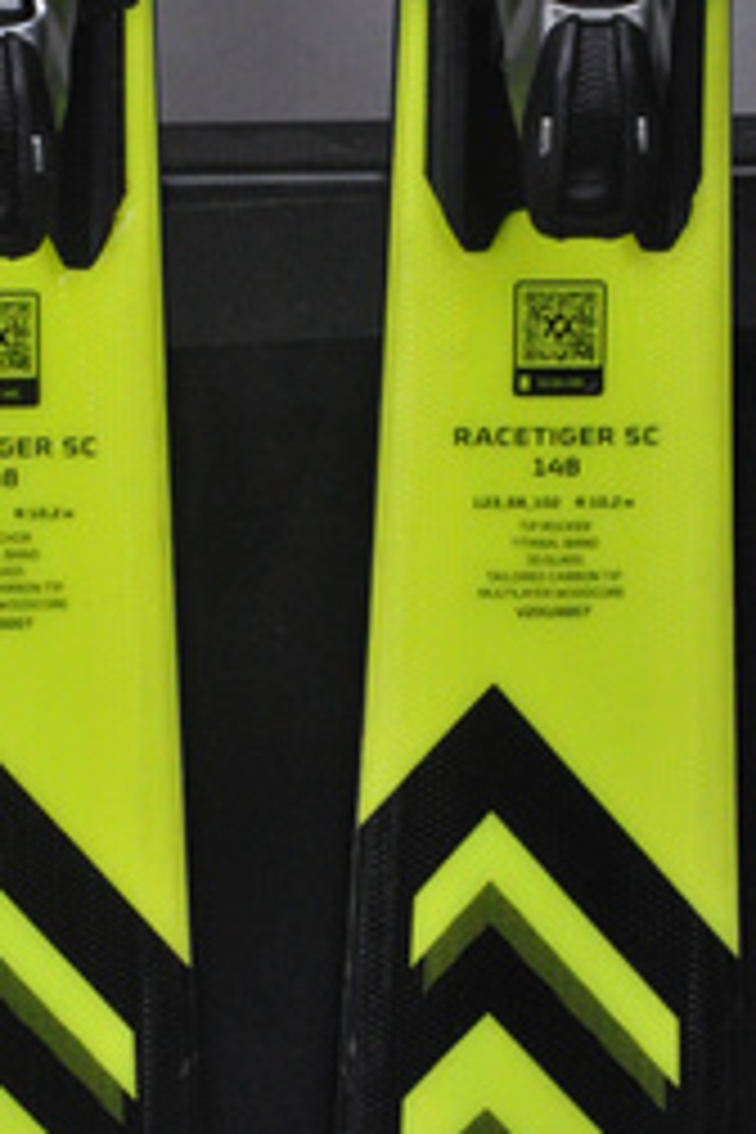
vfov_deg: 8.4
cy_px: 616
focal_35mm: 246
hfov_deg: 5.6
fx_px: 7748
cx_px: 277
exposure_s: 1/125
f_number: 9.5
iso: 3200
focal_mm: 92
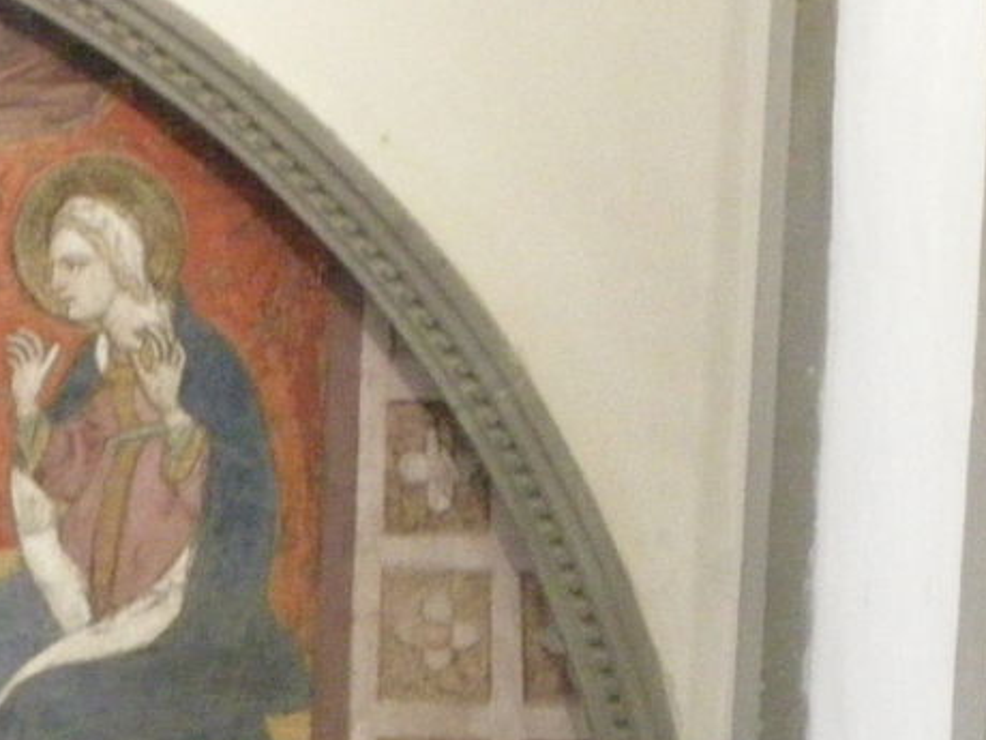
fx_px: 12476
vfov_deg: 3.4
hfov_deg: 4.5
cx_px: -103
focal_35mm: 438
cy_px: 867
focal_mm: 26.3
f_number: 5.3
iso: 800
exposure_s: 1/2.9
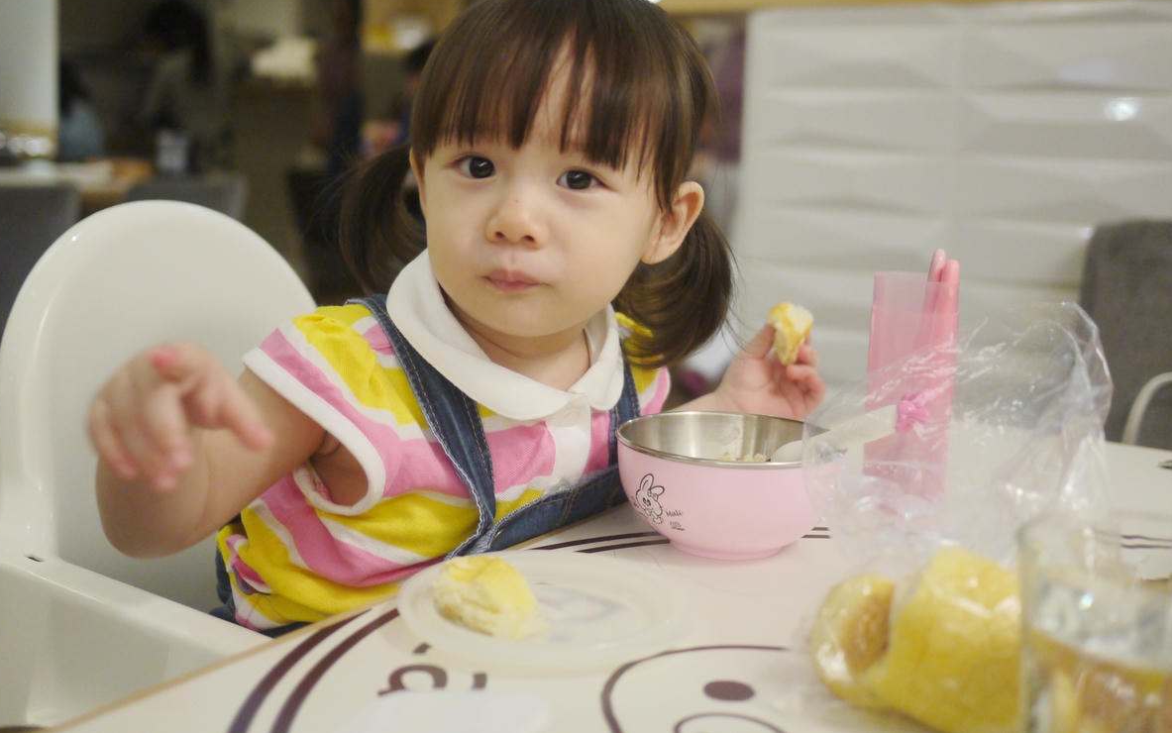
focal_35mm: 43
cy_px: 289
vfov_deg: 29.8
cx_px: 580
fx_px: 1374
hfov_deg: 46.2
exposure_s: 1/125
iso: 640
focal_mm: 20
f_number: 1.7
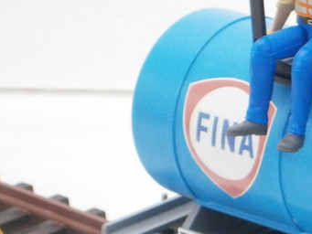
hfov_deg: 7.2
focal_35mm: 272
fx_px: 2452
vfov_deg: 5.5
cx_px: 385
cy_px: 234
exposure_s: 1/5
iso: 125
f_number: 4.9
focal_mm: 15.4
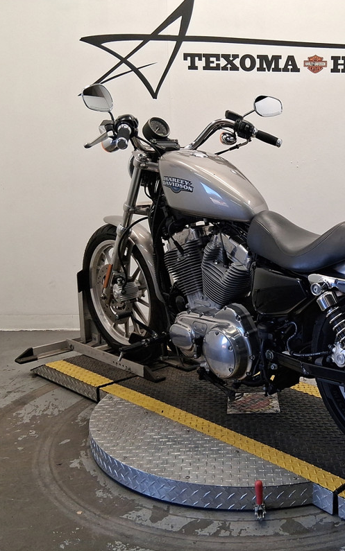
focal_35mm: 37
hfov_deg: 33.2
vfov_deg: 52.7
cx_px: 288
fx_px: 557
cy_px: 276
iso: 129
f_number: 1.8
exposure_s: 1/120
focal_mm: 3.98
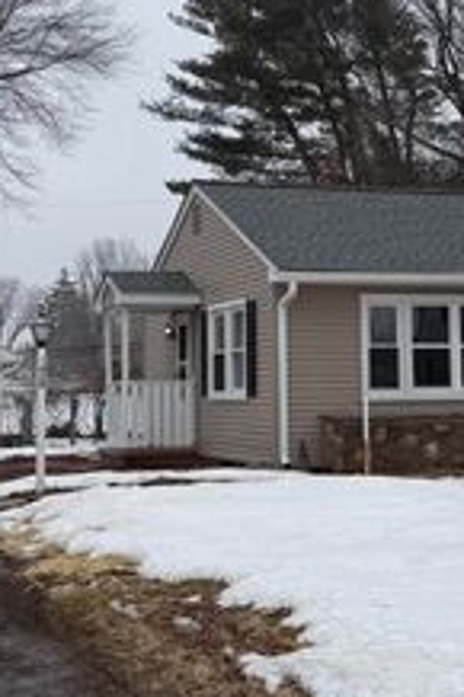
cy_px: 254
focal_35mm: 68
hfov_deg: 19.9
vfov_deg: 29.5
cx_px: 294
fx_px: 1317
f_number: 1.78
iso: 80
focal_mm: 6.76
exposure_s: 1/2110
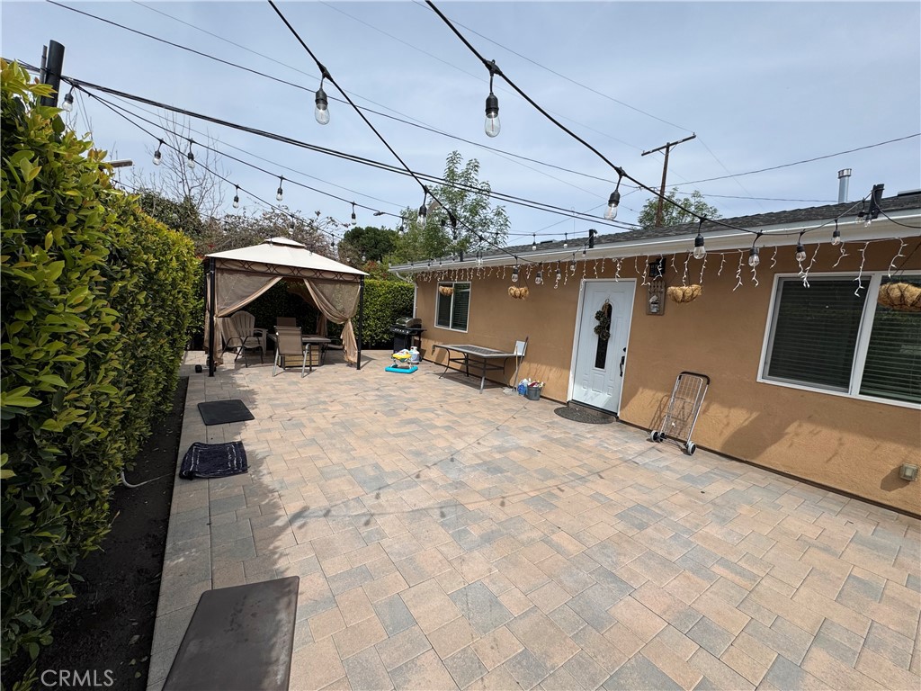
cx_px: 460
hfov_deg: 102.1
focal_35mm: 14
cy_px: 346
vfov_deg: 85.7
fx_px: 372
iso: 50
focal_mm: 2.22
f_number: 2.2
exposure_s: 1/2273
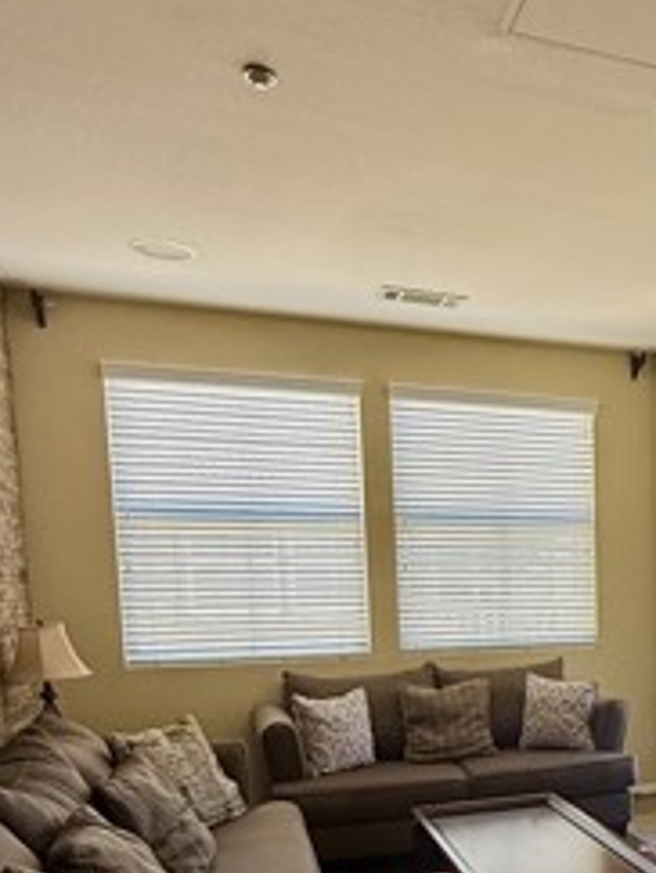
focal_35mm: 37
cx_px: 652
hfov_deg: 35.2
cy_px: 685
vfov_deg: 47.6
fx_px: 933
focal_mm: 2.22
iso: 160
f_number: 2.2
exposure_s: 1/99
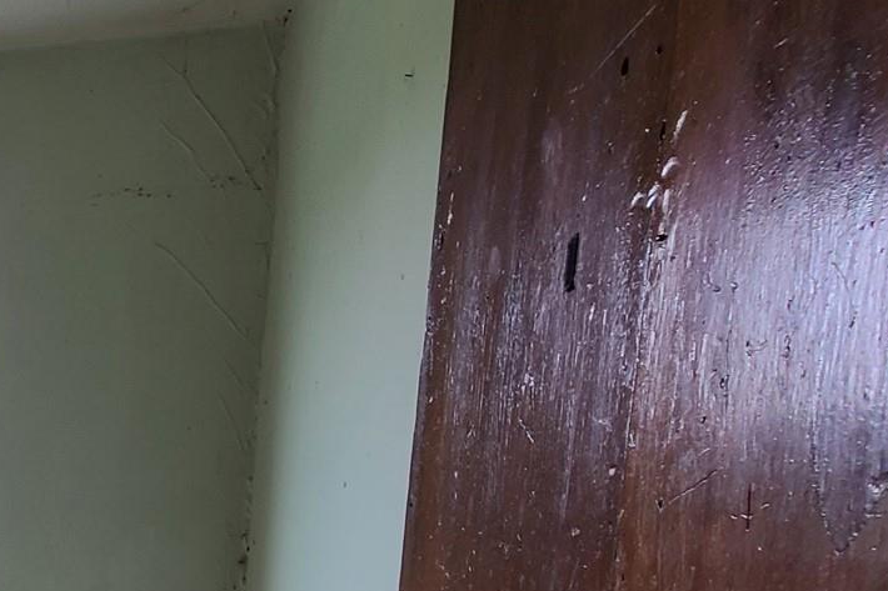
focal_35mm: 39
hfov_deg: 36.3
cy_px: 630
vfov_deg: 30.9
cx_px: -215
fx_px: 962
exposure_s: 1/120
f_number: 2.2
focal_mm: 2.2
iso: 100
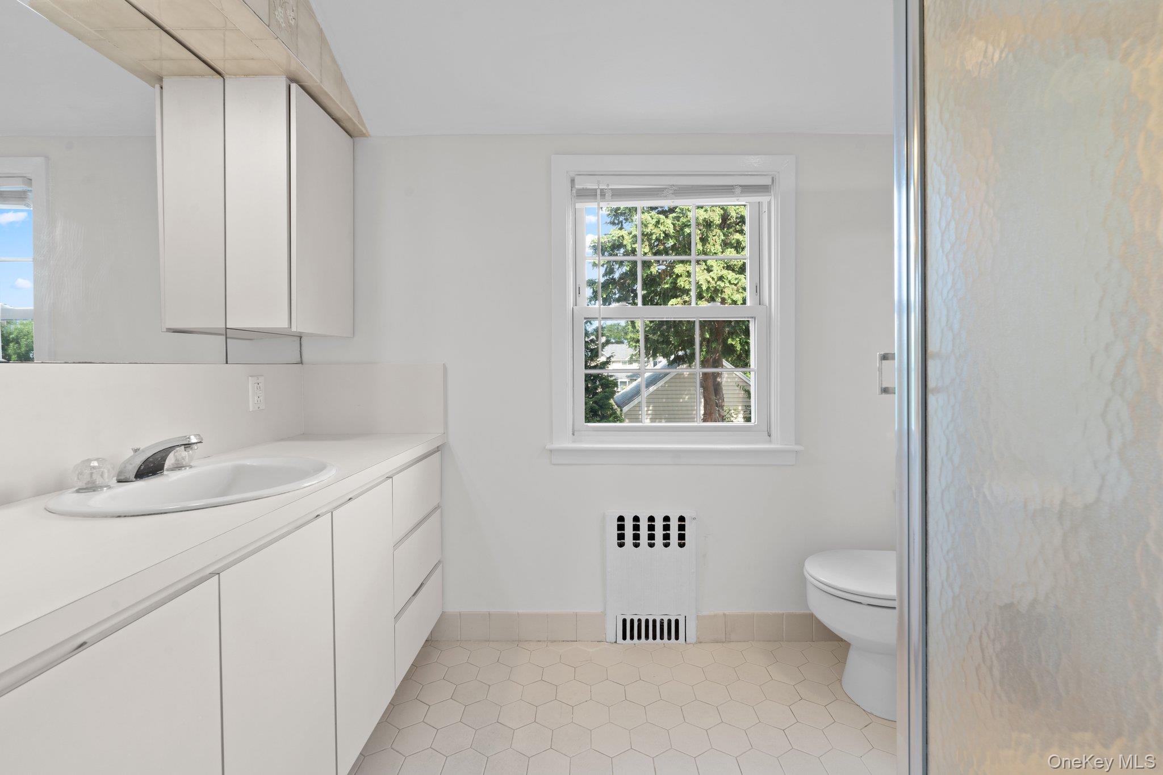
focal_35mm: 14
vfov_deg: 81.2
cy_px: 388
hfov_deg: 104.3
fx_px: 452
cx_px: 582
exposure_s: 1/6
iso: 400
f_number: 10
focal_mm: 14
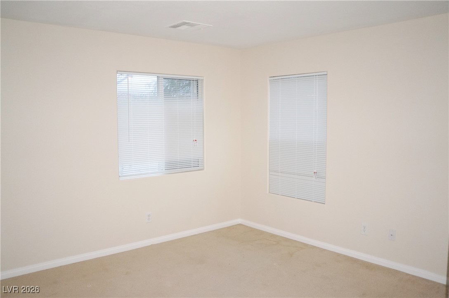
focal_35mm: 30
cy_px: 149
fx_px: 374
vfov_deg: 43.5
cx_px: 224
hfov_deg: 62.0
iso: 800
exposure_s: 1/60
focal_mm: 20
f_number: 2.8
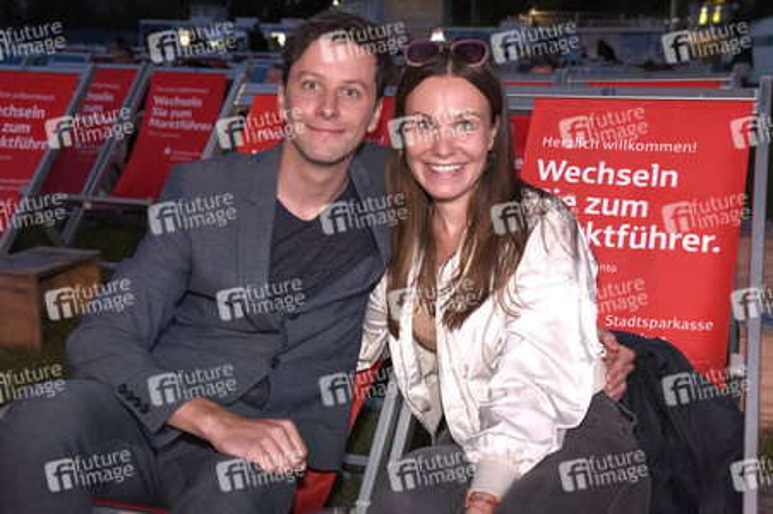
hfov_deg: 42.8
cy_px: 257
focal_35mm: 46
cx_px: 386
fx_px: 987
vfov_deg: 29.2
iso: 2000
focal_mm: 46
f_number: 6.3
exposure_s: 1/80
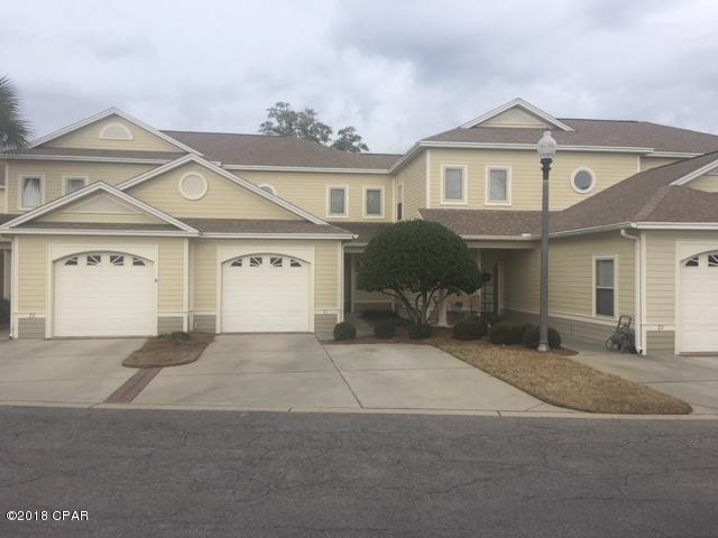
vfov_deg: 48.2
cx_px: 359
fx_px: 602
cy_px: 269
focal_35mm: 29
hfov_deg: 61.7
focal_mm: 4.15
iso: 25
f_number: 2.2
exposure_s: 1/916
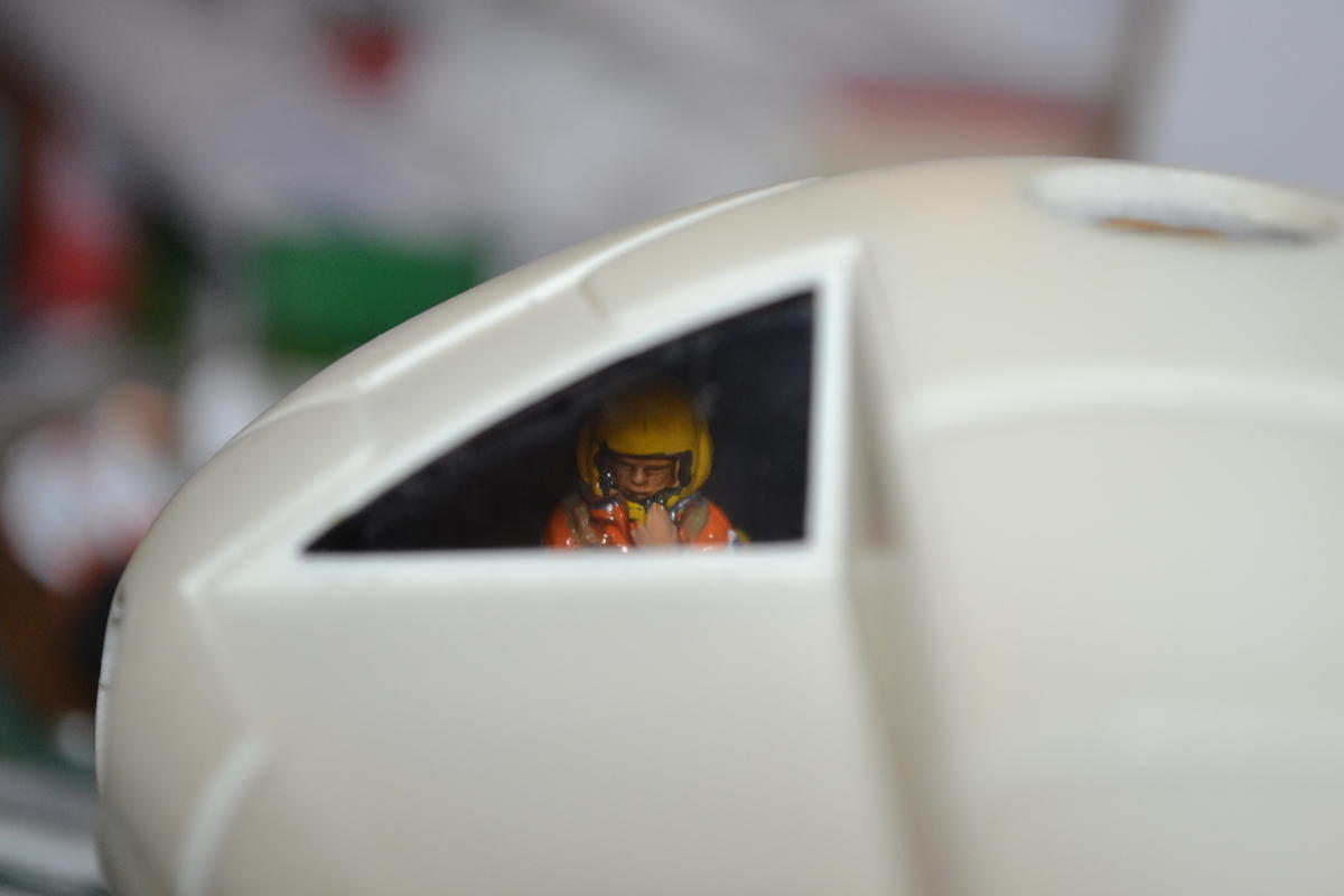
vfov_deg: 16.6
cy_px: 448
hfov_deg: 24.6
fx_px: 3080
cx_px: 672
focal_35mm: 82
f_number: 5.6
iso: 640
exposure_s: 1/60
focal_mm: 55
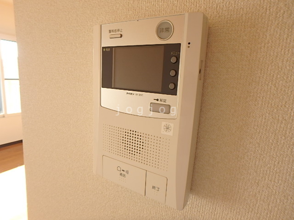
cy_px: 110
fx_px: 178
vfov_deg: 63.4
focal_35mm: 21
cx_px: 147
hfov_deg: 79.0
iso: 125
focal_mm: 3.7
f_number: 3.5
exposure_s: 1/60
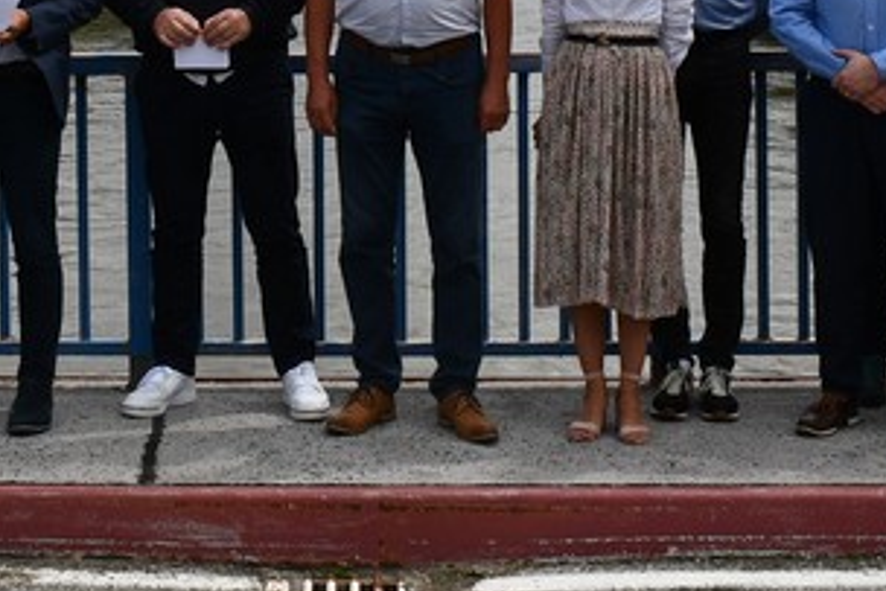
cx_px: 178
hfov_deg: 22.1
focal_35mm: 91
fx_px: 2241
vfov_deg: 14.6
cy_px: -121
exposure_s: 1/320
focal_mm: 18
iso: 100
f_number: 9
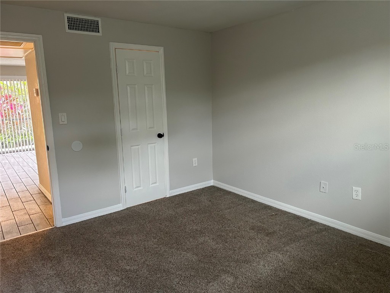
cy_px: 146
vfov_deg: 53.1
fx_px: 293
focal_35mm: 26
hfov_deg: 67.3
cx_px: 195
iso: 250
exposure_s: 1/60
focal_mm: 5.7
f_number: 1.5
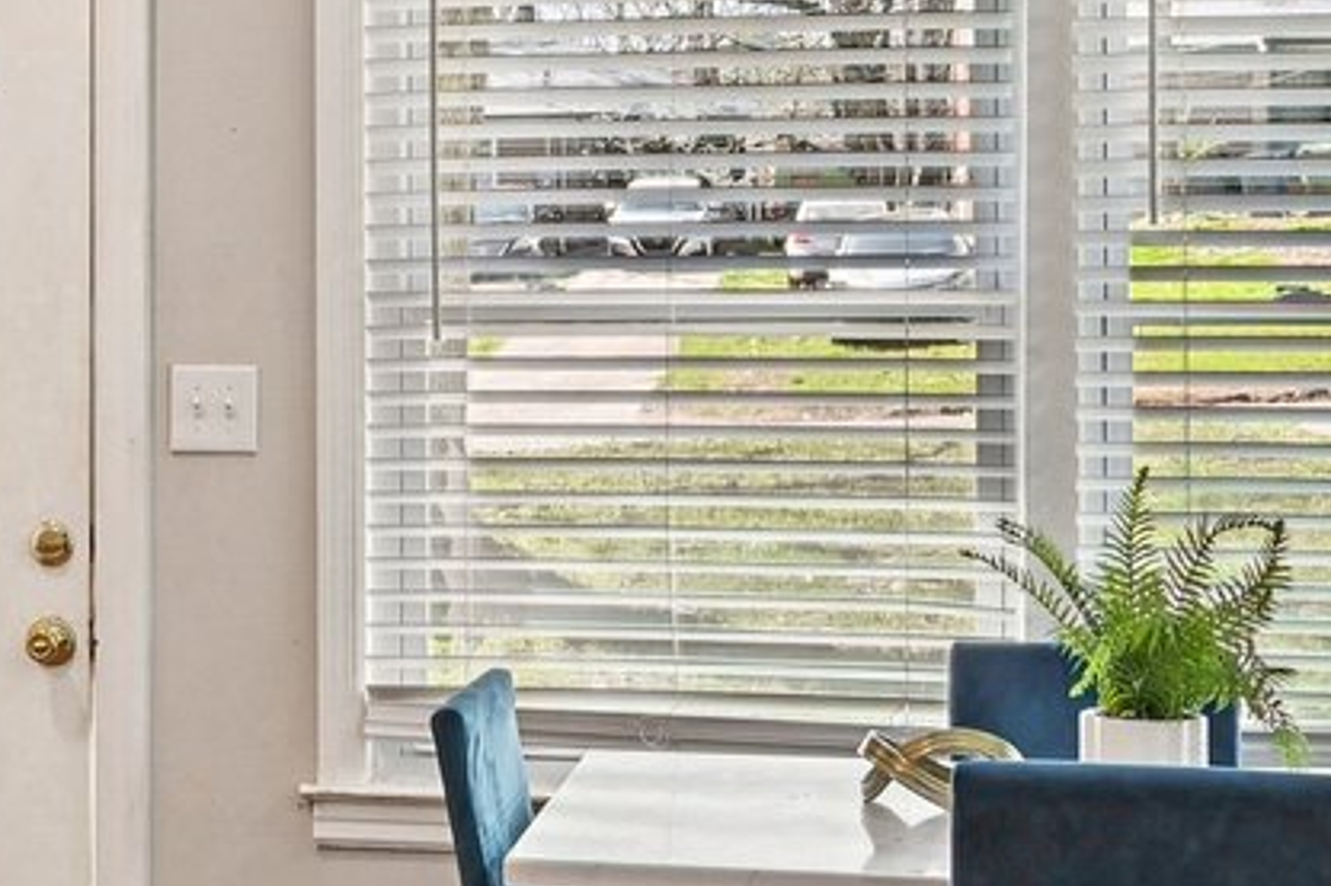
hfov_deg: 27.8
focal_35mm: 71
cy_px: 366
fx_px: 2641
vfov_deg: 19.0
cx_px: 314
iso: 100
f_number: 8
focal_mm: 14.5
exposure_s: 1/20
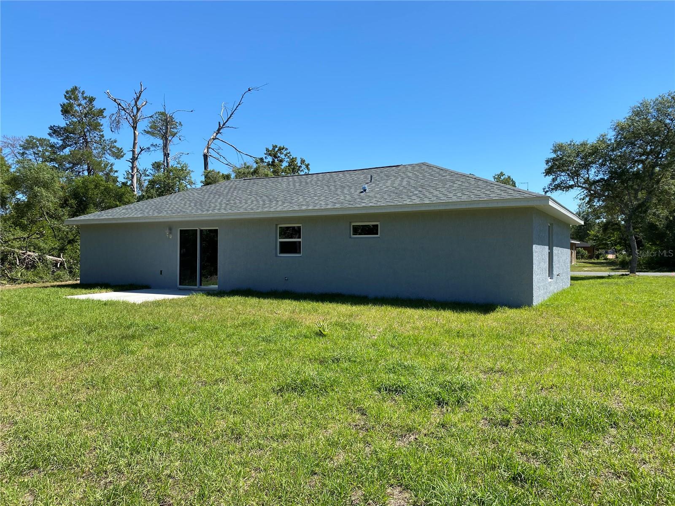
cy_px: 253
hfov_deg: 67.3
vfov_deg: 53.1
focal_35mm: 26
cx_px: 338
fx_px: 507
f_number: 1.8
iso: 32
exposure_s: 1/2066
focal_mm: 4.25
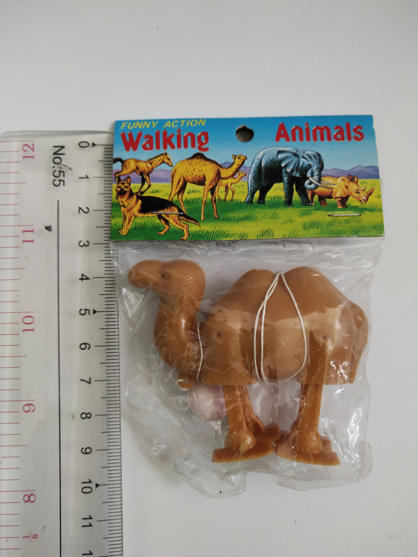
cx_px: 209
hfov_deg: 46.8
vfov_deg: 60.0
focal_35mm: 30
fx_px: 483
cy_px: 278
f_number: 1.8
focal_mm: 3.95
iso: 163
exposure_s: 1/100
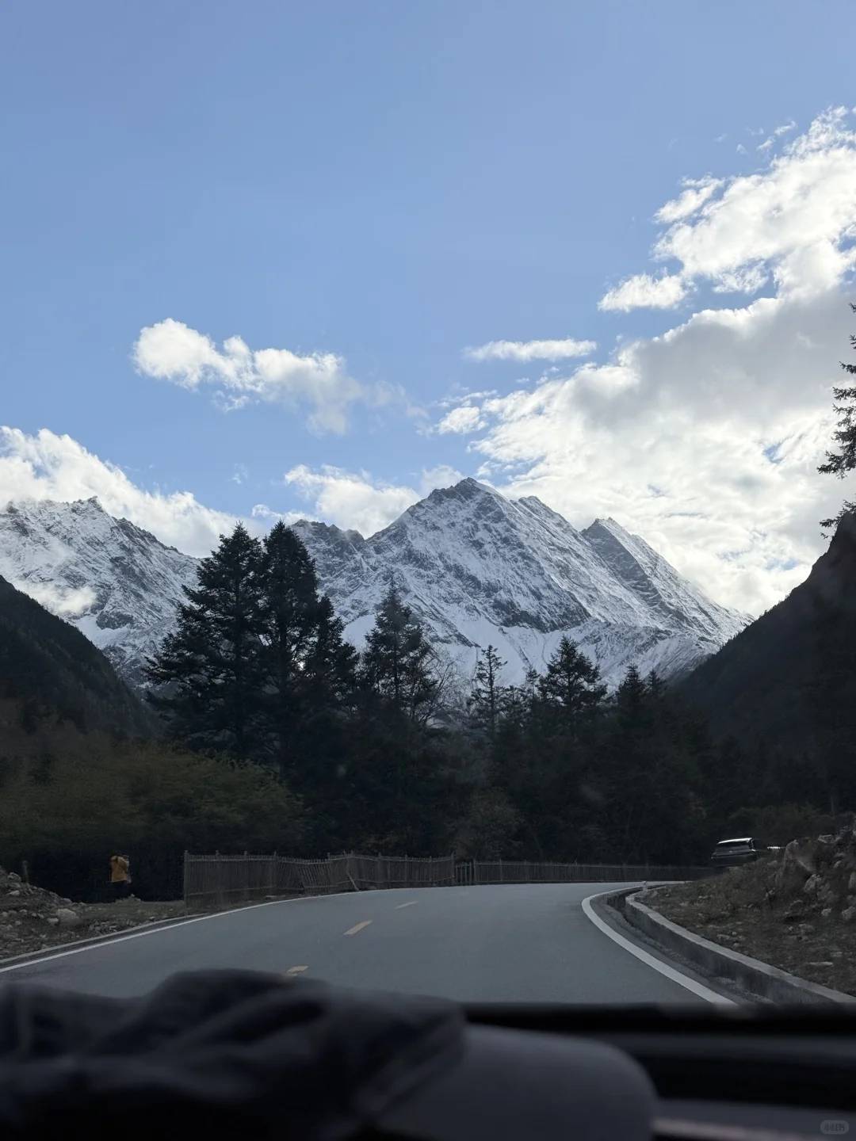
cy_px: 570
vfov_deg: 39.7
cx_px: 428
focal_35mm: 48
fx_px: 1583
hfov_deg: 30.3
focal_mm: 6.76
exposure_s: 1/6024
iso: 64
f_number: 1.78
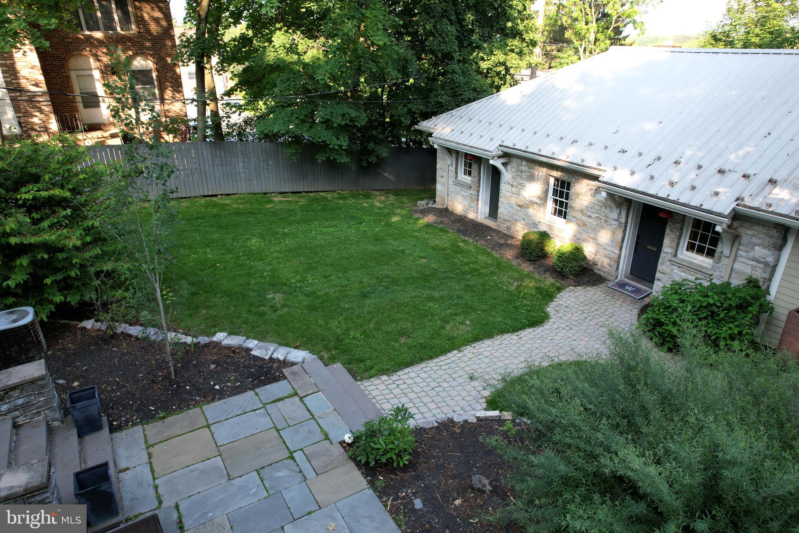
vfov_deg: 57.2
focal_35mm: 22
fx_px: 488
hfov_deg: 78.6
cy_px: 266
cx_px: 400
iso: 100
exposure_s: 1/200
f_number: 2.8
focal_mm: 8.38
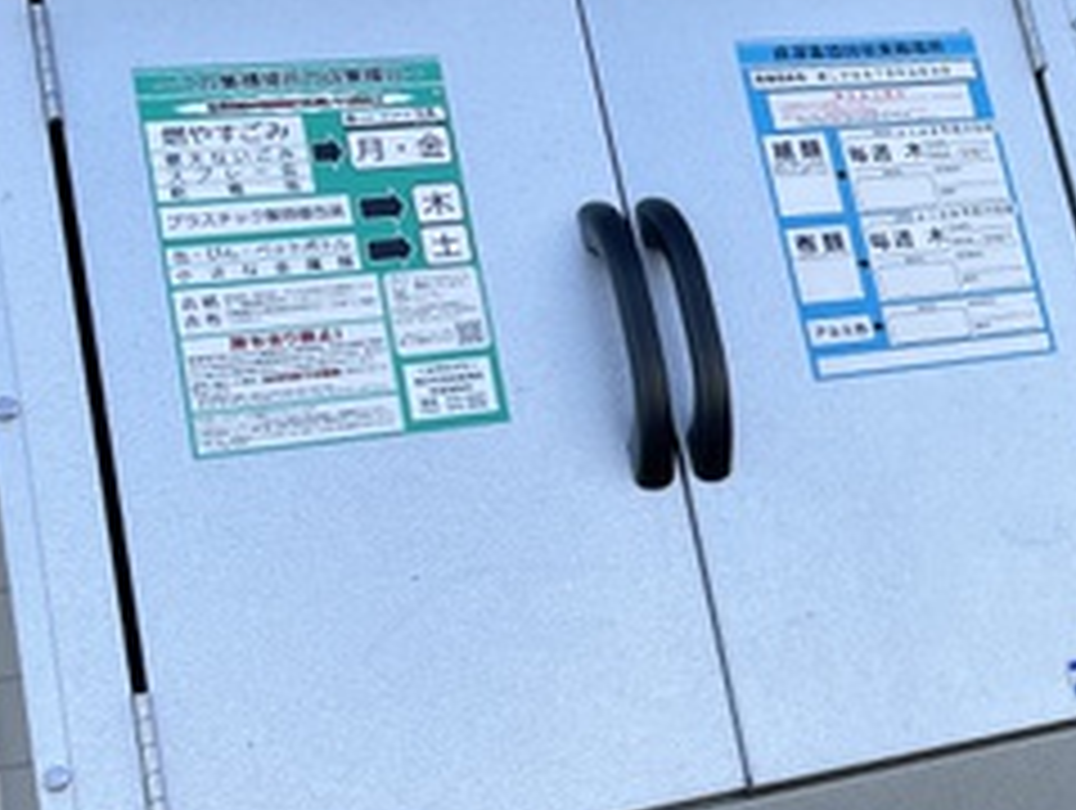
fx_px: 2366
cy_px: 335
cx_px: 1265
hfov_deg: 23.6
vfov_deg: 19.4
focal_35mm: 76
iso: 32
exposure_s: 1/694
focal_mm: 4.2
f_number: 1.6
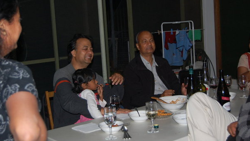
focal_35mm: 47
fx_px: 312
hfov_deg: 43.7
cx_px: 123
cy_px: 73
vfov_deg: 25.4
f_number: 4.2
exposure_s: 1/60
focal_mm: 28
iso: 400
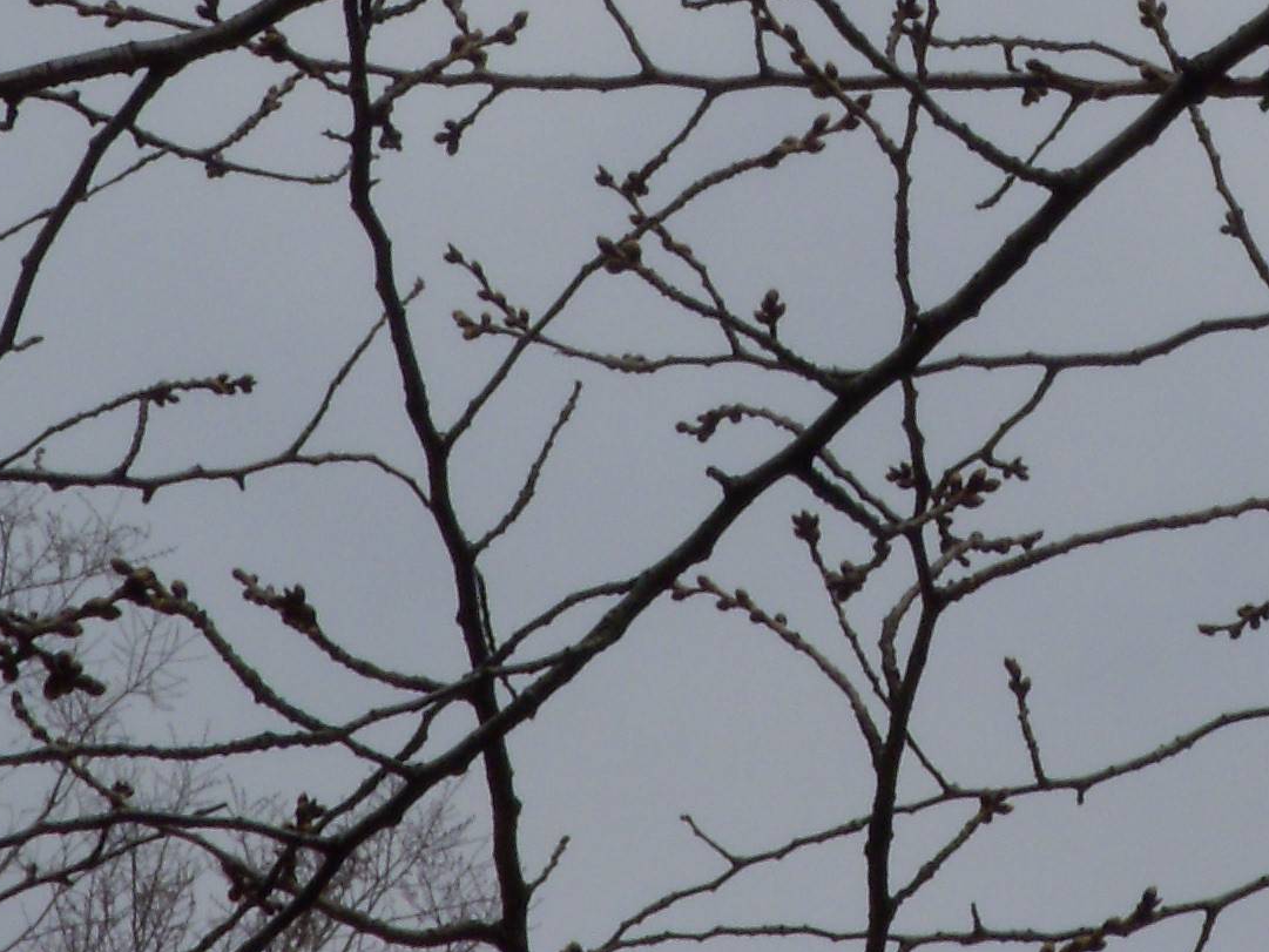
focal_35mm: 324
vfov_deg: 4.6
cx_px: 1315
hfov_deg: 6.1
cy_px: -340
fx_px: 11879
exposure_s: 1/500
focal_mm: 18.9
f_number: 8.4
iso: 100
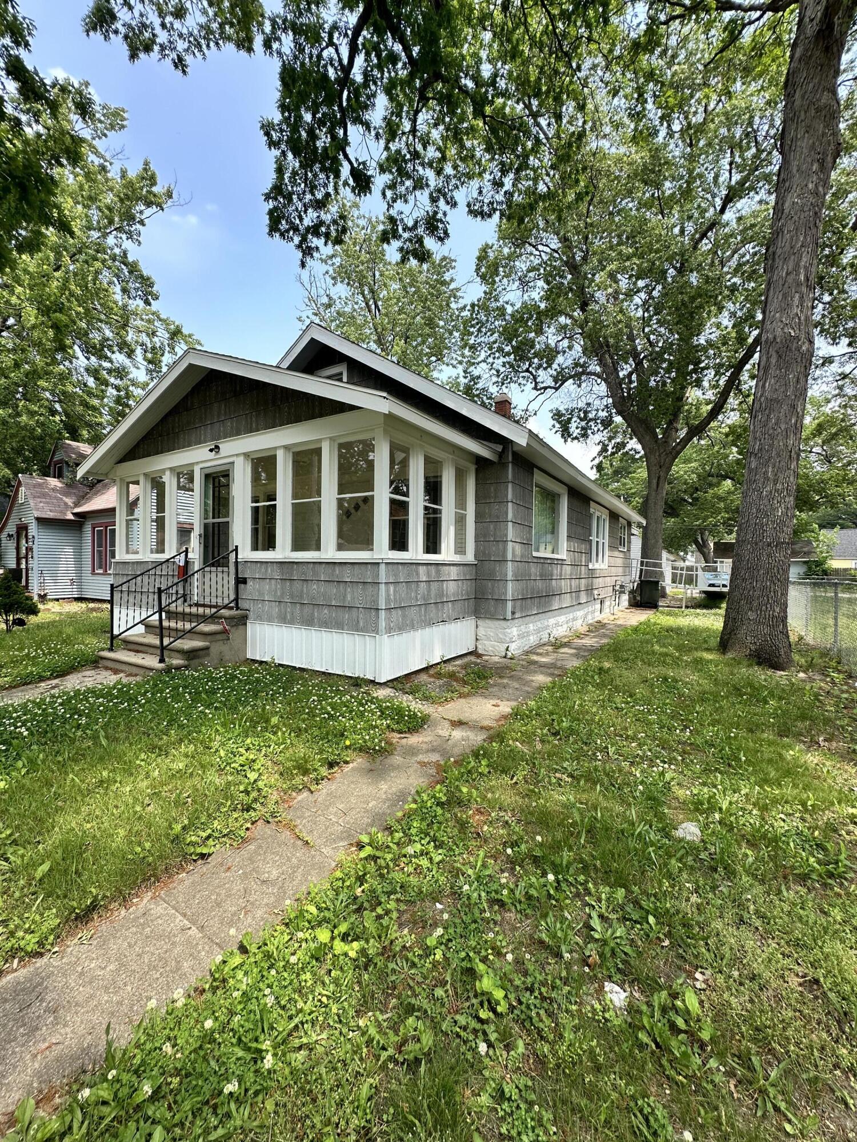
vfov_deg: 102.1
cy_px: 571
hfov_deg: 85.7
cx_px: 428
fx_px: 462
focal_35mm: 14
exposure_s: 1/556
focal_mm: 2.22
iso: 40
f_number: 2.2
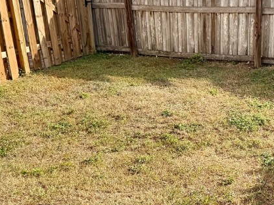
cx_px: 219
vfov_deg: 24.7
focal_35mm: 59
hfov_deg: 31.9
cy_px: 120
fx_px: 467
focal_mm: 6.76
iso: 80
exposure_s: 1/2232
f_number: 1.78
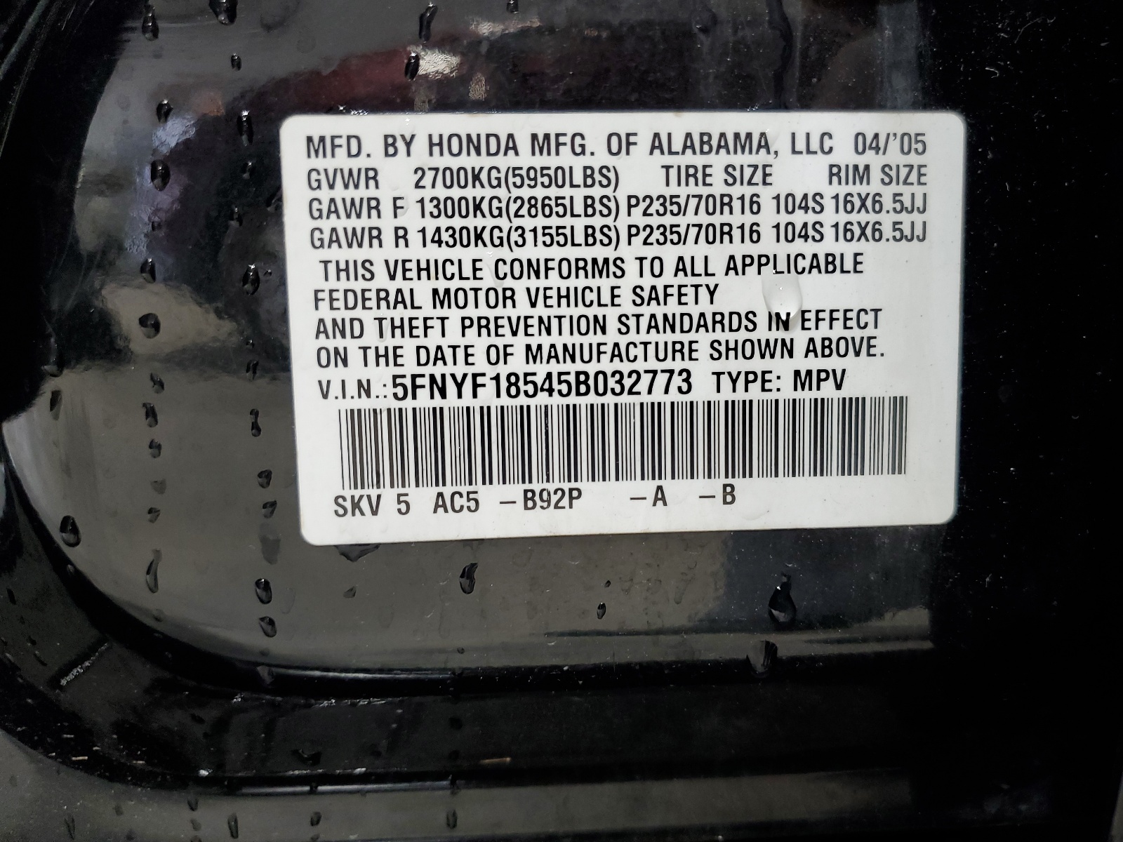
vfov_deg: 53.1
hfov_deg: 67.3
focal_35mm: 26
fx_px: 843
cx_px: 562
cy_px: 421
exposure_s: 1/60.2
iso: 61
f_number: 1.5
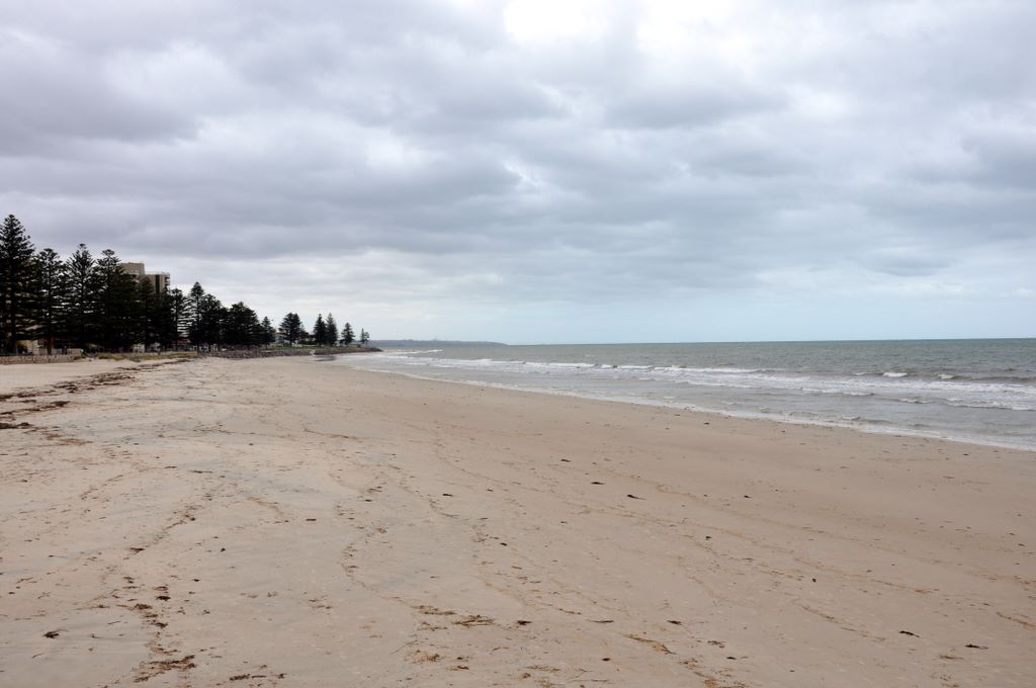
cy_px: 344
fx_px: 905
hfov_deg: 59.6
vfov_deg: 41.6
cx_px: 518
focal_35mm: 32
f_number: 13
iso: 200
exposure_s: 1/160
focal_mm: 21
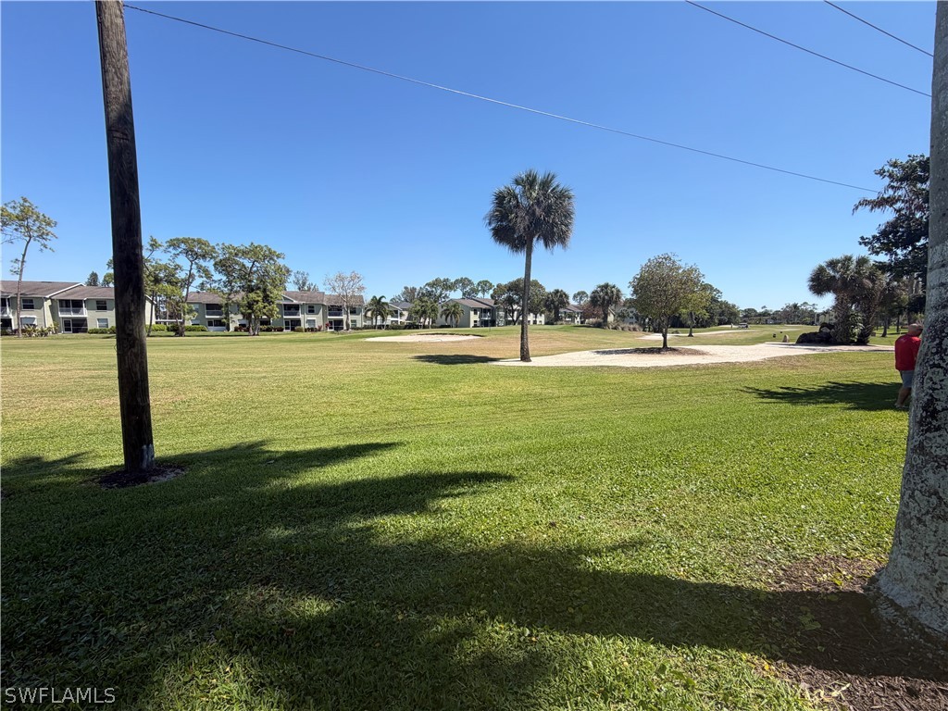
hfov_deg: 102.1
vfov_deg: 85.7
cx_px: 474
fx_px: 383
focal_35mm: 14
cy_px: 356
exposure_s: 1/770
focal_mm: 2.22
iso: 25
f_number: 2.2
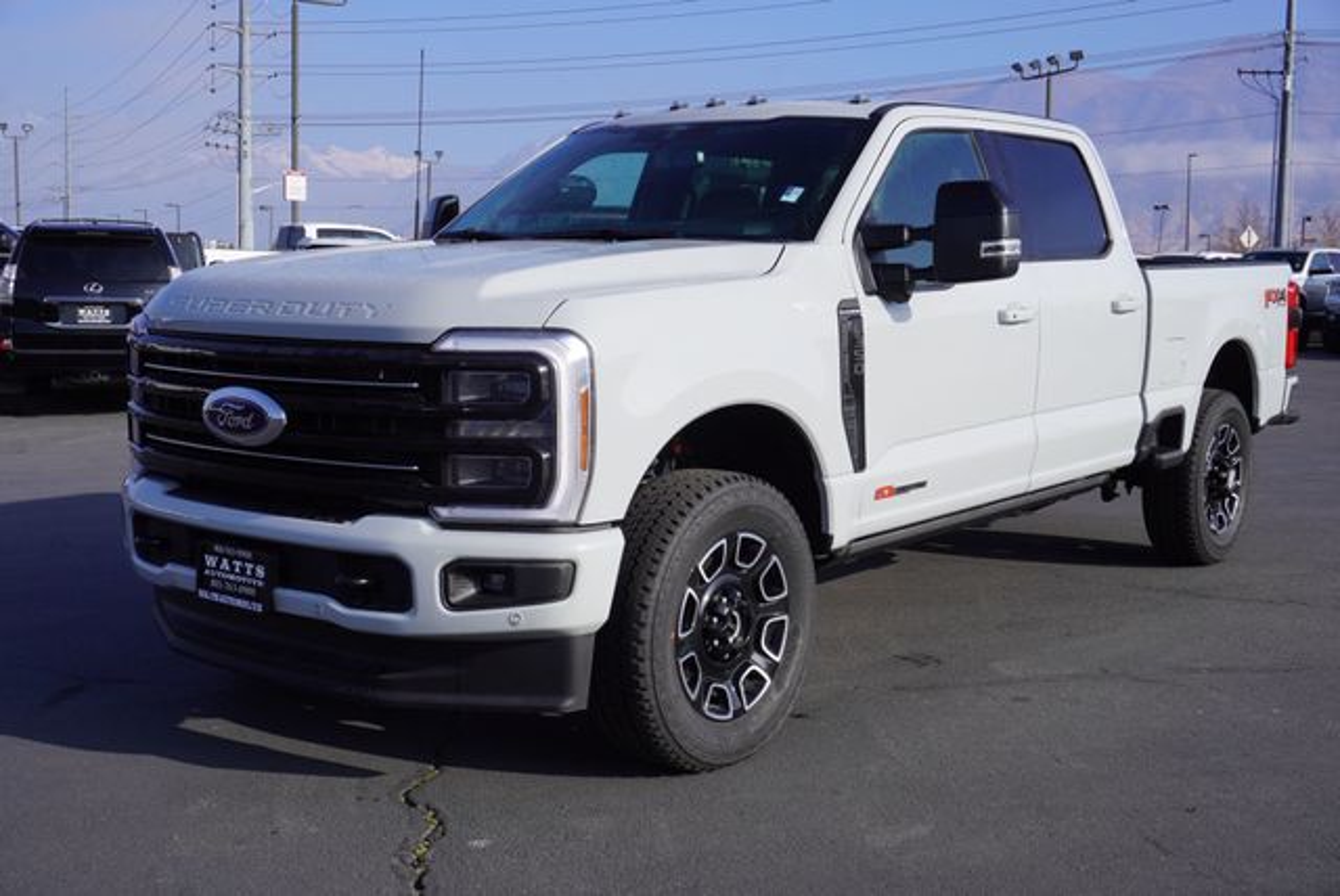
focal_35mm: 42
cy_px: 448
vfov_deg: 32.0
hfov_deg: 46.4
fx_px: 1565
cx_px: 670
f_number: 11
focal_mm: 28
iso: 100
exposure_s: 1/160
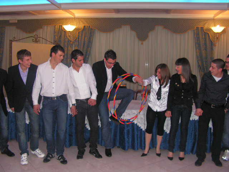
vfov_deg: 39.7
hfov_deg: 51.4
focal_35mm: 36
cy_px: 86
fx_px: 238
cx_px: 114
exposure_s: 1/40
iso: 200
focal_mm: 6
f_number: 3.2
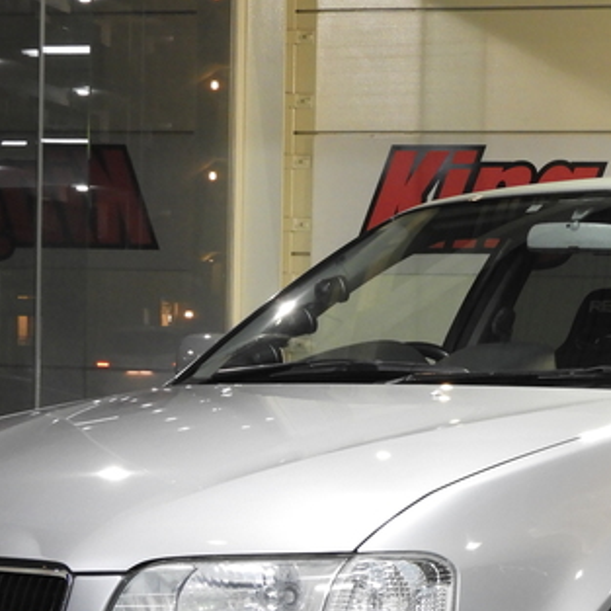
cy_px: 470
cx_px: 476
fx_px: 2257
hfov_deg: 15.3
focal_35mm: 113
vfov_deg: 15.3
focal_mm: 9
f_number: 4
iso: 400
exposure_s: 1/30
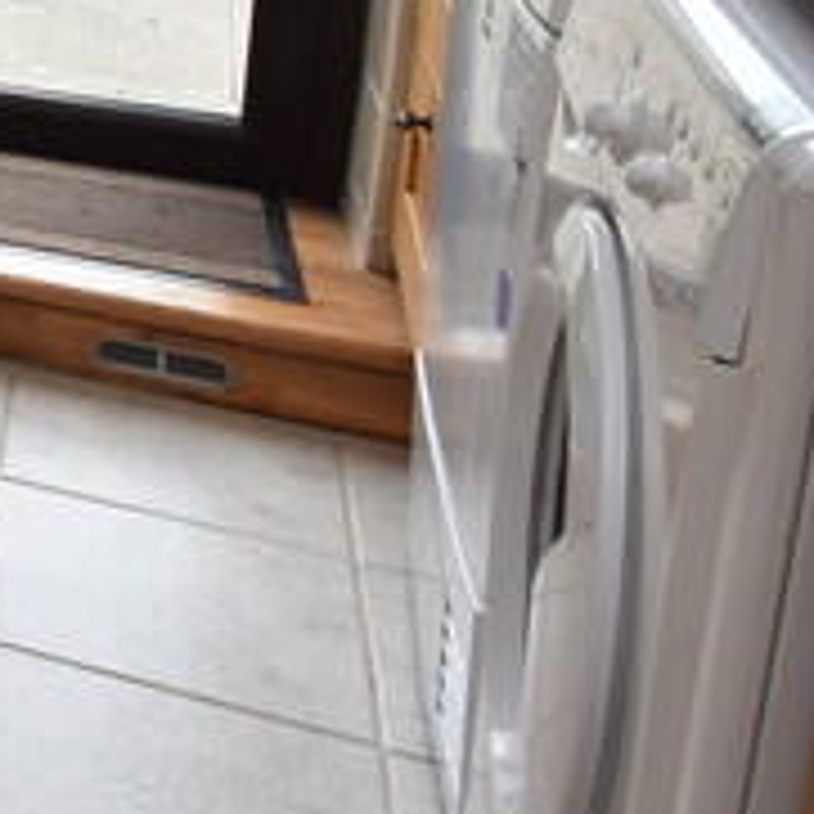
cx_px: -962
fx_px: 1916
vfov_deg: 21.4
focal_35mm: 72
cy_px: -281
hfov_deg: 16.2
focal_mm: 10
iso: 200
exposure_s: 1/125
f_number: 5.6
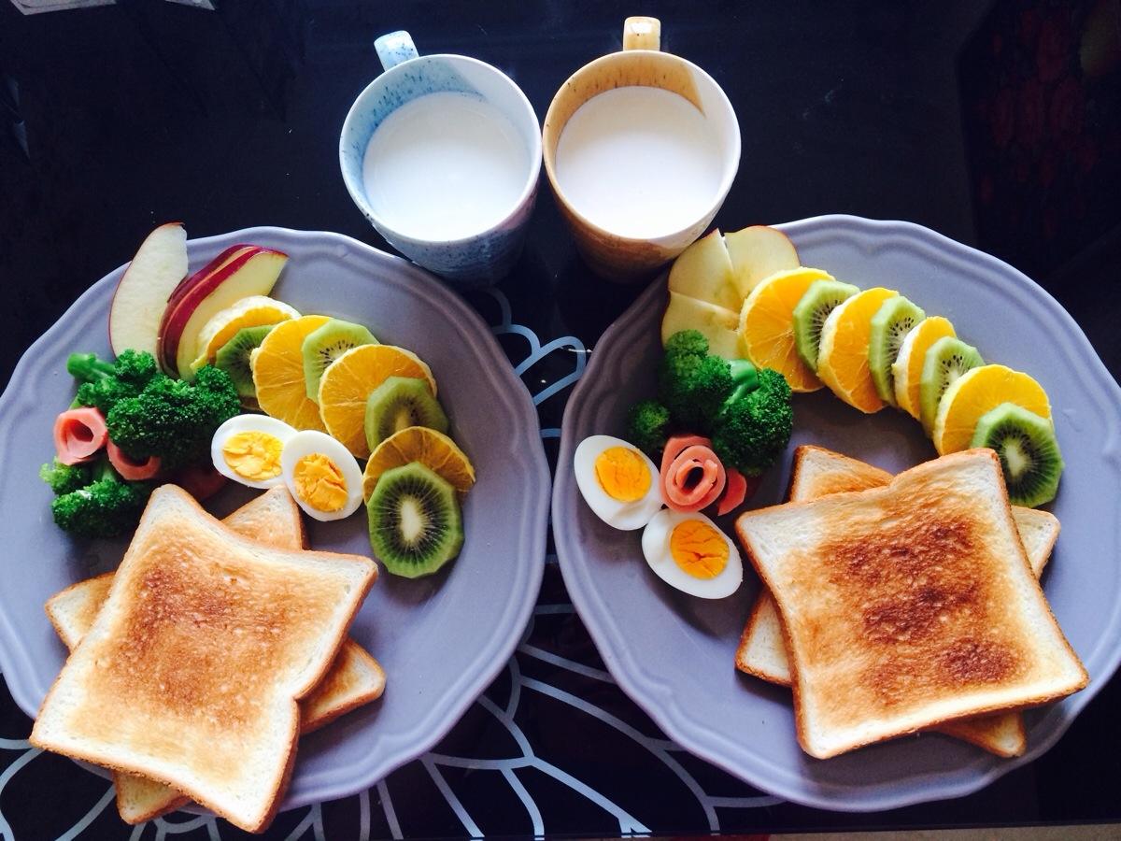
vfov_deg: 46.8
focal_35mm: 30
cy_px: 420
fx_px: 972
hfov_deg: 60.0
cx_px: 560
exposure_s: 1/30
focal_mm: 4.12
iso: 125
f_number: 2.2
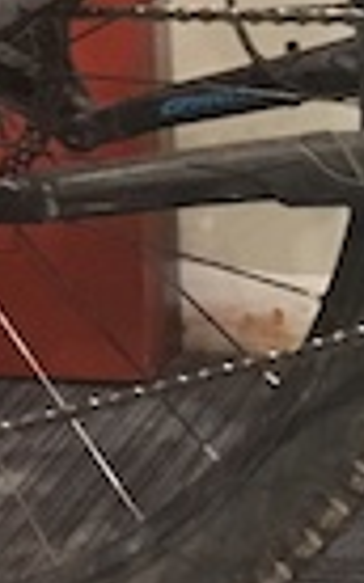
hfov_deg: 6.9
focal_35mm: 178
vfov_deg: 11.0
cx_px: 944
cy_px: -477
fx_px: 2831
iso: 200
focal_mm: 4.15
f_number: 2.2
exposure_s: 1/15
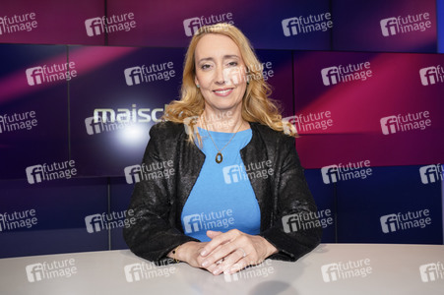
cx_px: 222
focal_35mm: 31
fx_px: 382
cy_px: 148
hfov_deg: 60.3
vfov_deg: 42.3
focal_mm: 31
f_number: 5
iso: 1600
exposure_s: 1/125
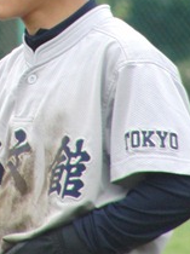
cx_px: 11
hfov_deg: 0.9
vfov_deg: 1.3
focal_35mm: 1587
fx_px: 11638
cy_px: -16
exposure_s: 1/400
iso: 200
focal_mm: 92
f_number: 4.5
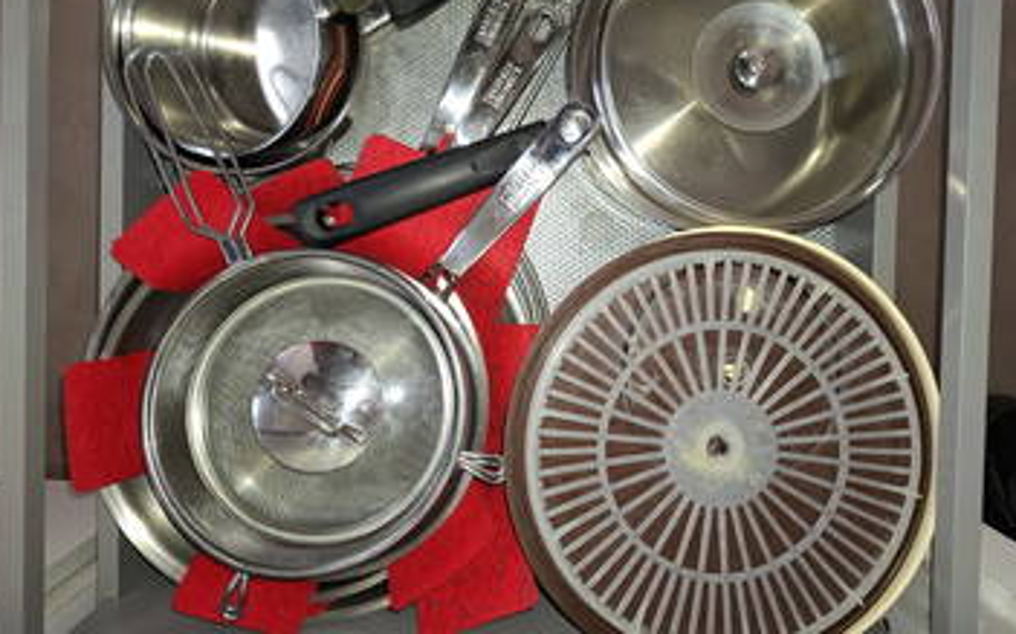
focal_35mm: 25
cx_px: 504
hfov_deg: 72.6
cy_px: 261
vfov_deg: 49.0
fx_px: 692
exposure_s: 1/50
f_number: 1.8
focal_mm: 5.54
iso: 160
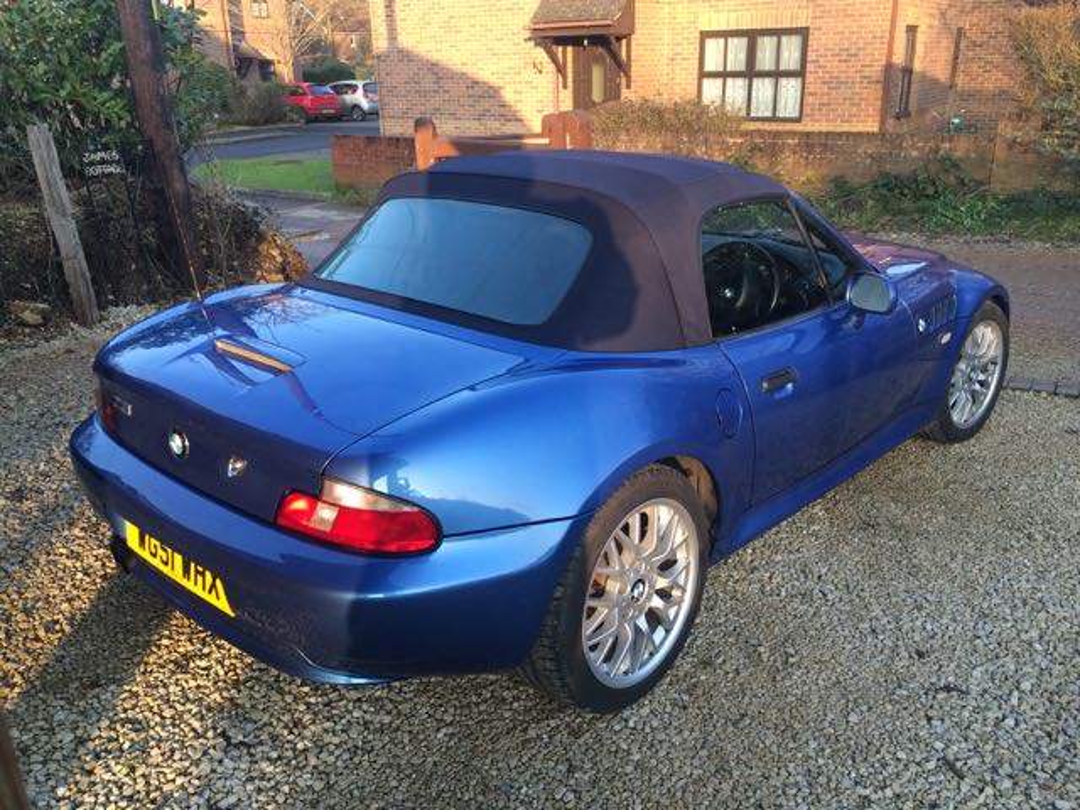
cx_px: 540
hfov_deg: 61.7
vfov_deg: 48.2
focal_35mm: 29
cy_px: 405
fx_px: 905
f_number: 2.2
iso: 32
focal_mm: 4.15
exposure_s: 1/160
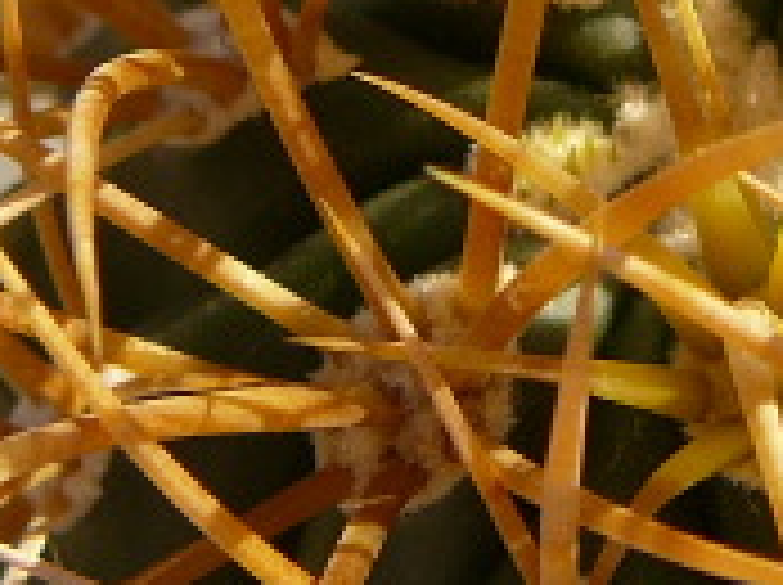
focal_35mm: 129
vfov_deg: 11.4
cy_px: 14
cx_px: 688
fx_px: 2914
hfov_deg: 15.2
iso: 80
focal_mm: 5.2
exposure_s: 1/640
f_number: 2.8
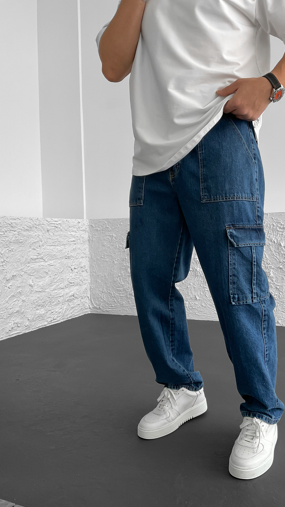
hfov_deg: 36.4
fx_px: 430
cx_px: 187
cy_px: 255
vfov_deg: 61.0
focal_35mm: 32
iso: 40
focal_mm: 3
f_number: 1.8
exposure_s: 1/120
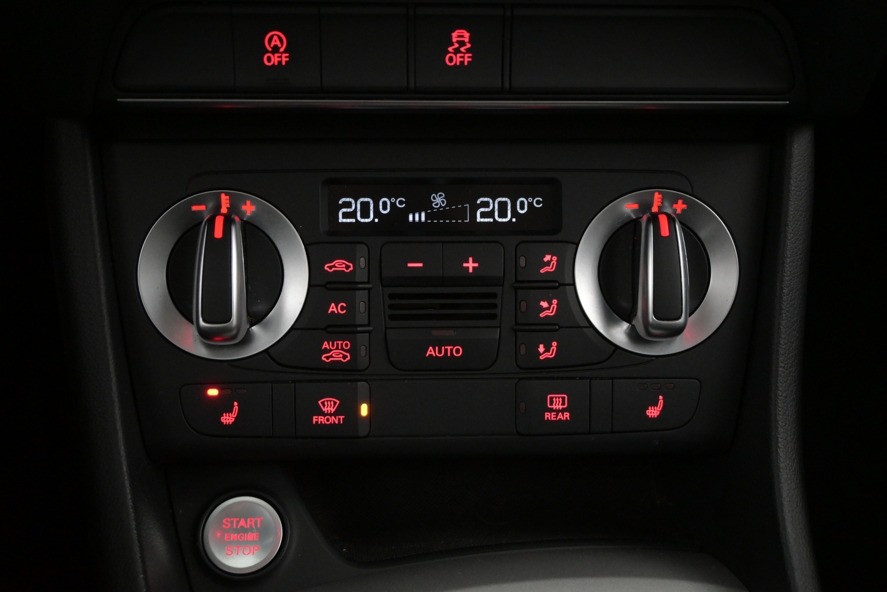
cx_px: 444
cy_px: 296
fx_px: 1016
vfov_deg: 32.4
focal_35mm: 41
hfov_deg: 47.2
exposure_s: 1/40
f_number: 4.5
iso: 3200
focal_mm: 27.5
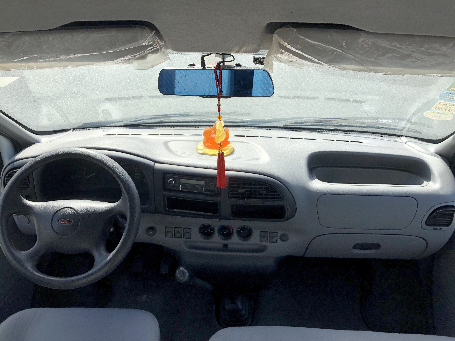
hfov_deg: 63.4
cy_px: 170
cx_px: 228
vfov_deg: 49.7
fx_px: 368
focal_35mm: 28
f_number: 1.8
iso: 20
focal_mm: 4
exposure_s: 1/750
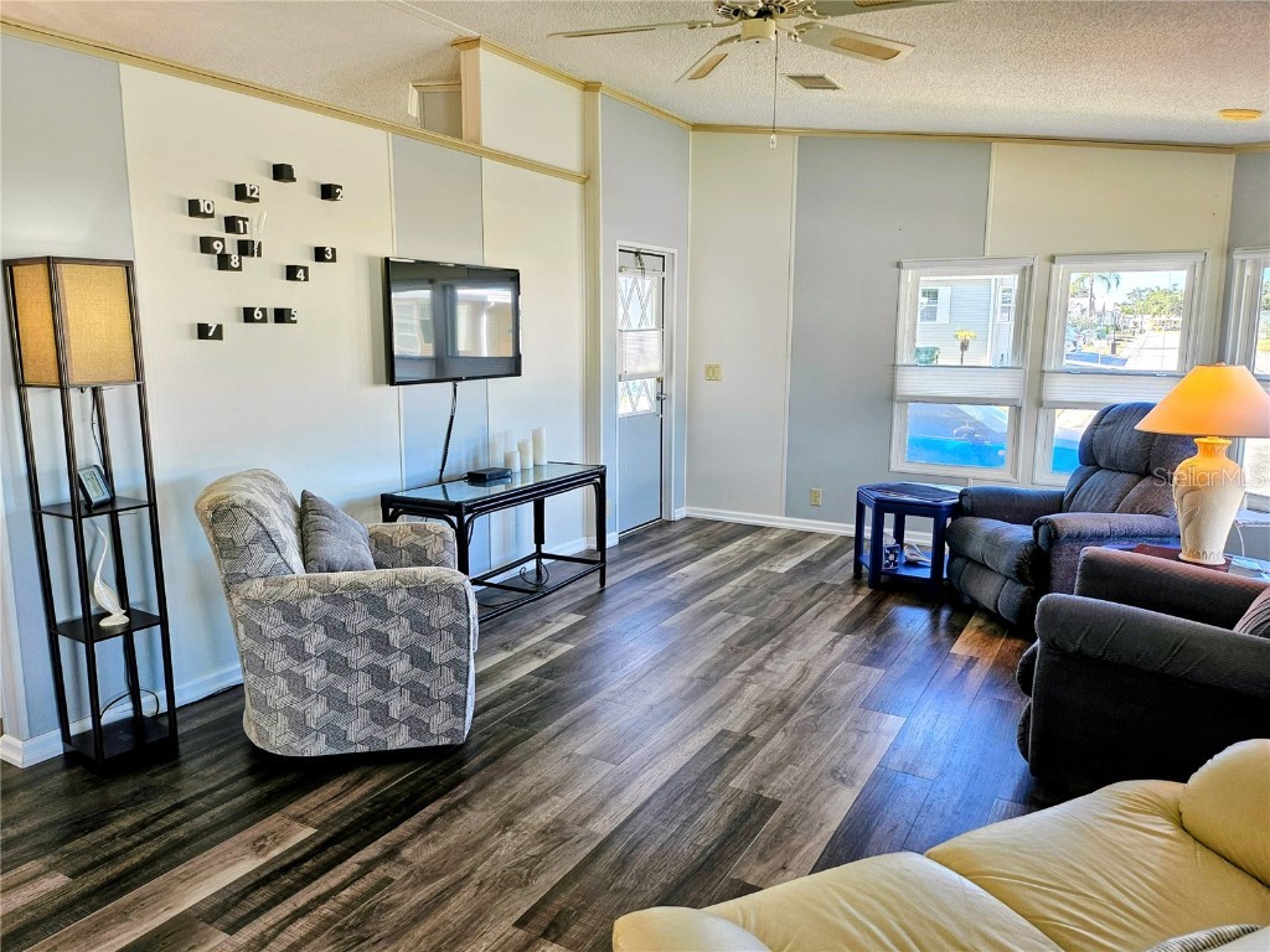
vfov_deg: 56.8
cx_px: 635
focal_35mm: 24
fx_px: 881
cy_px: 476
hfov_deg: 71.6
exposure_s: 1/120
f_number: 1.8
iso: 64
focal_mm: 5
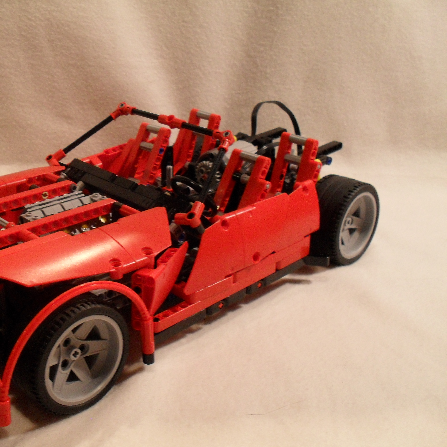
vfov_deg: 38.3
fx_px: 643
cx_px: 129
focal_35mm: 44
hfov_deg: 37.7
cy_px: 234
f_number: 3.2
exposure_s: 1/15
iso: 200
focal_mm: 6.3
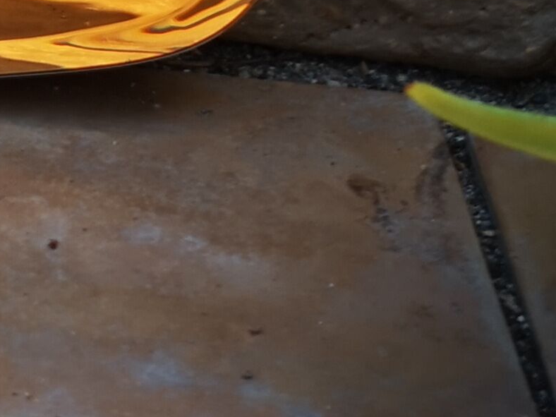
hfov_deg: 13.2
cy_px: -468
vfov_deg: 10.7
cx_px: -617
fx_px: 2008
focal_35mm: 125
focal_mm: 5.58
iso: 50
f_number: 1.8
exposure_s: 1/533
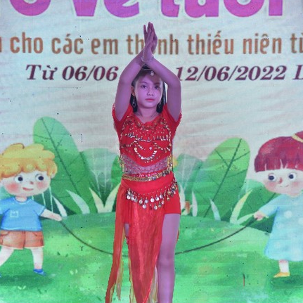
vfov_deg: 11.3
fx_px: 1525
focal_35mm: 154
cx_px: 151
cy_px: 208
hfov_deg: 11.3
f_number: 5
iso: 2000
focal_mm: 120
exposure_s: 1/200
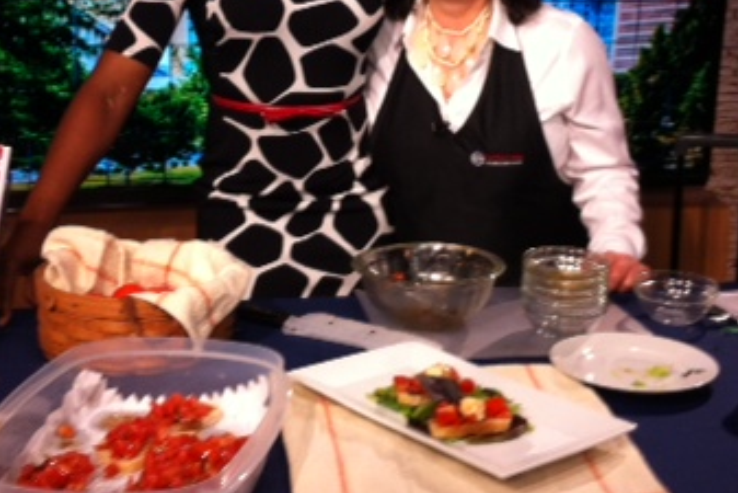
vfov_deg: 19.6
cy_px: 112
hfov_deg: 29.2
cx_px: 396
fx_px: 1415
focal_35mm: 69
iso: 80
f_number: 2.8
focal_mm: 3.85
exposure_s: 1/17
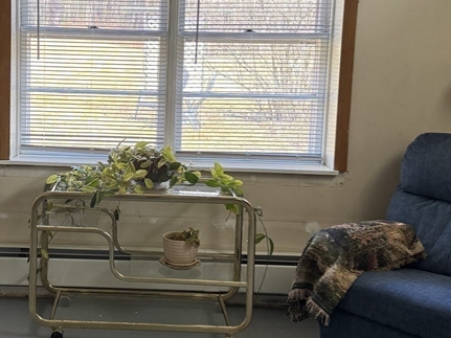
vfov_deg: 25.6
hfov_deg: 33.3
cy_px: 132
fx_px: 742
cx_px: 127
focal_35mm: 57
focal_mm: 6.76
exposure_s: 1/121
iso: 160
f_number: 1.78
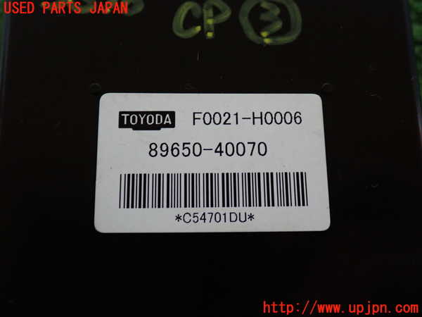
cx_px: 211
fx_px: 500
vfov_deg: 35.1
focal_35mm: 41
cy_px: 158
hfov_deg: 45.8
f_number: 2.8
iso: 800
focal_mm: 7.31
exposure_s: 1/30
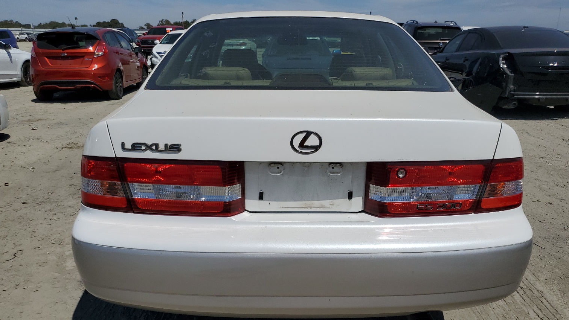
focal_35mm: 30
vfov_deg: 38.8
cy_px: 187
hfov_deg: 64.3
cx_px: 294
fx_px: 453
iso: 51
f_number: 1.5
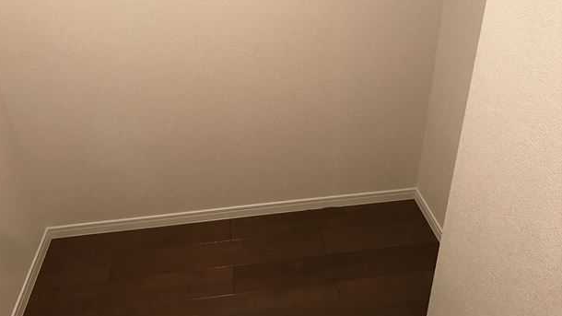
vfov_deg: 36.2
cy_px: 101
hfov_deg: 61.0
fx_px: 477
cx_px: 274
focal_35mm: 32
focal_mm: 3.99
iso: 64
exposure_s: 1/17
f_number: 1.8
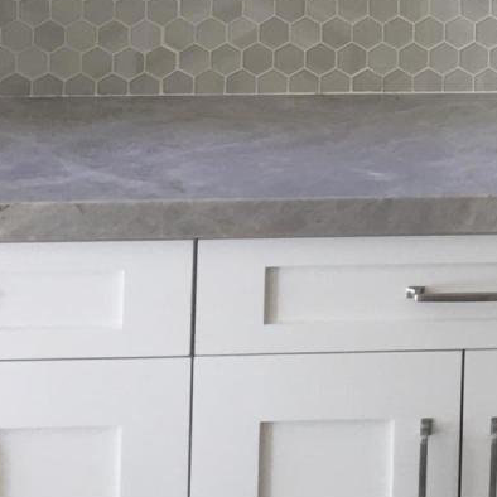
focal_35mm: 130
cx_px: 877
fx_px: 2112
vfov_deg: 12.5
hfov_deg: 12.4
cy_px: -342
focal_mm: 4.15
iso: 32
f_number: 2.2
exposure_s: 1/60
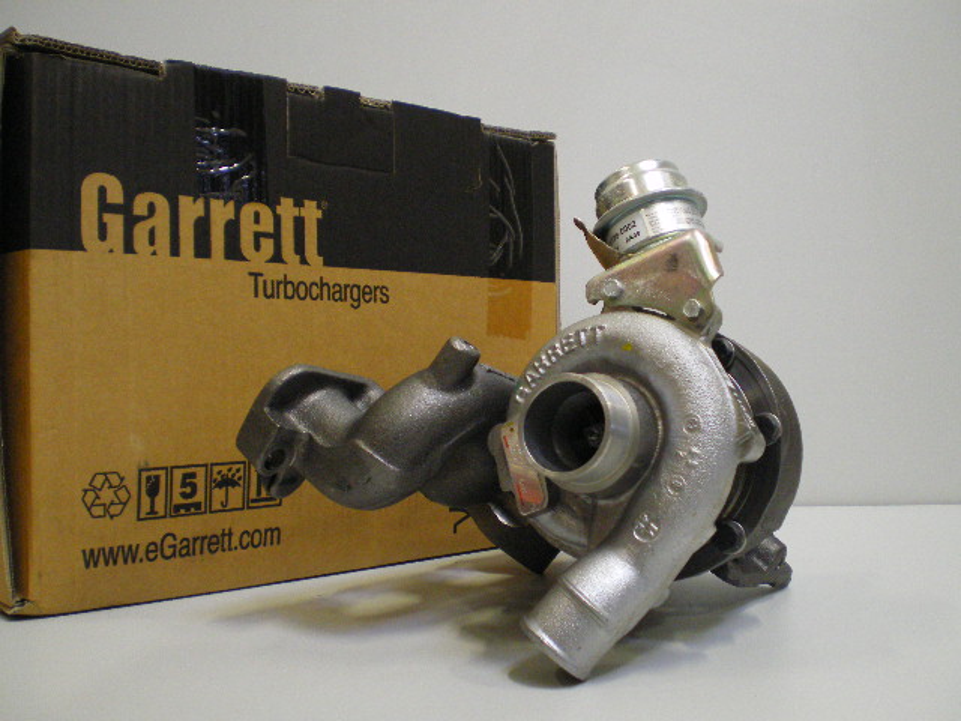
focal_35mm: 38
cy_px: 360
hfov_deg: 49.0
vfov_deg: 37.7
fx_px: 1055
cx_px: 480
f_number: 3.1
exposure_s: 1/13
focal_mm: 6.3
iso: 400
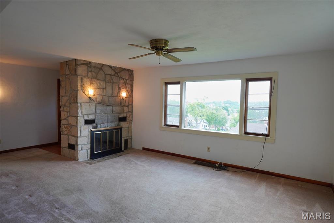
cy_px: 112
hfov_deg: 85.4
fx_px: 181
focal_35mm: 20
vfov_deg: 63.2
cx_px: 167
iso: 125
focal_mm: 13
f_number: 4
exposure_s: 1/60
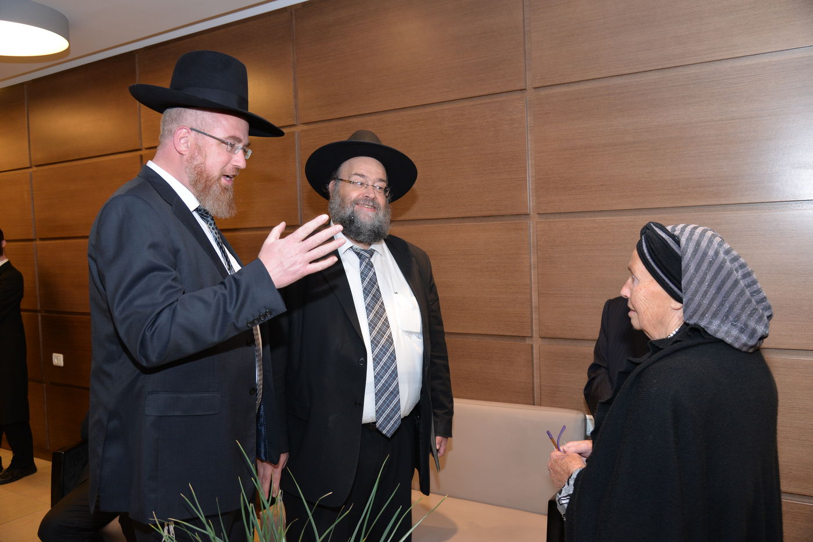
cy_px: 271
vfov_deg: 42.3
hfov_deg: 60.3
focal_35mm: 31
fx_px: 700
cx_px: 406
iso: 800
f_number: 4.5
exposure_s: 1/160
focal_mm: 31
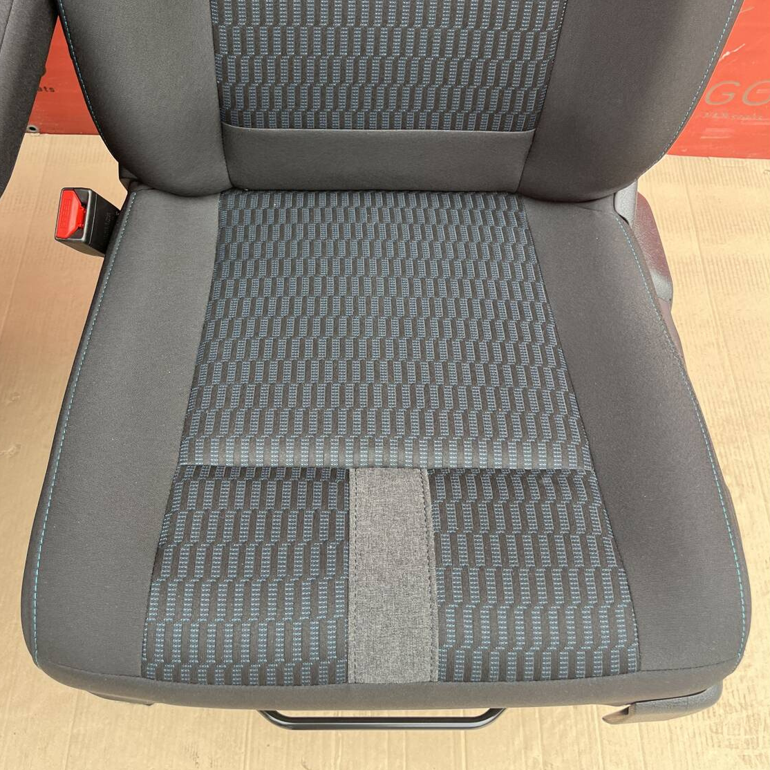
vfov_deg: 49.2
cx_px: 364
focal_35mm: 33
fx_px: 830
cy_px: 287
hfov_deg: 49.7
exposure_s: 1/148
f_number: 1.6
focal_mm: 5.1
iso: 64
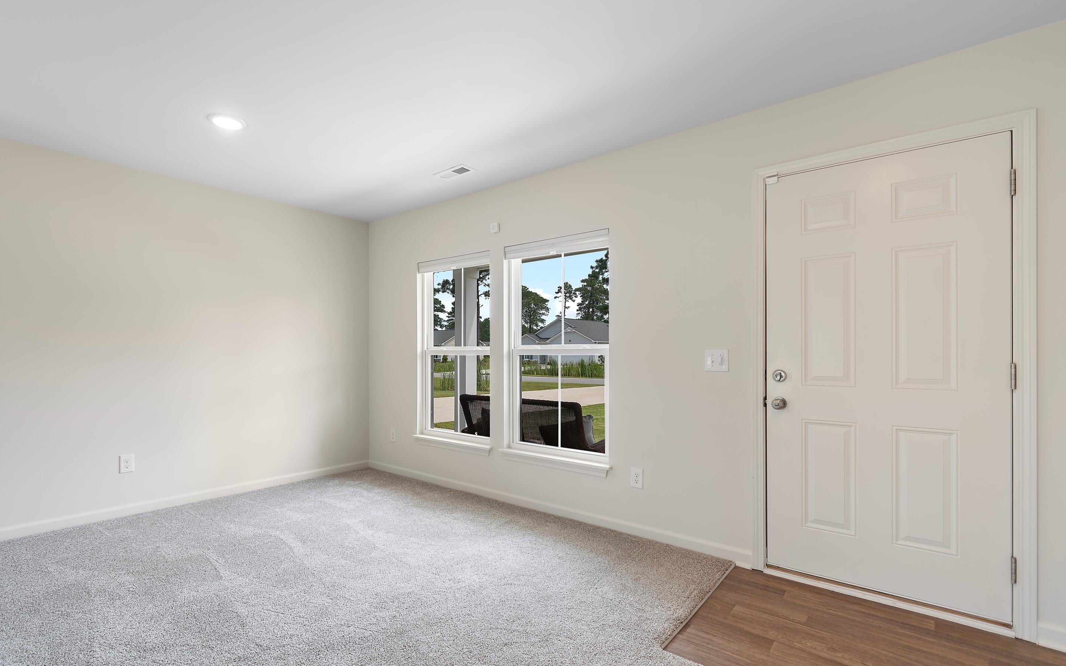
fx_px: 465
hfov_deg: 97.8
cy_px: 347
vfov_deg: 71.2
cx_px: 512
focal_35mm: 16
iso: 100
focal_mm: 10
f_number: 4.5
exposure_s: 1/8
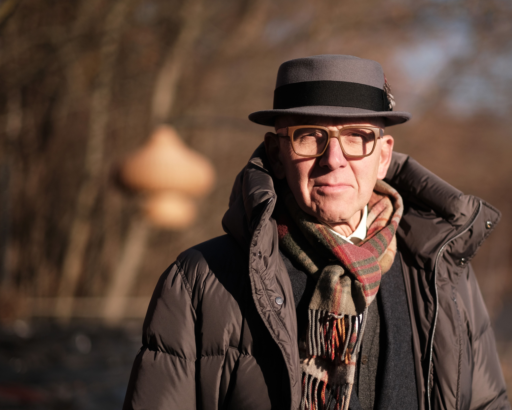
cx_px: 294
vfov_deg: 16.2
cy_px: 205
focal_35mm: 95
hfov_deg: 20.2
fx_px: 1440
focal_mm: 56
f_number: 1.2
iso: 160
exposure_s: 1/8500
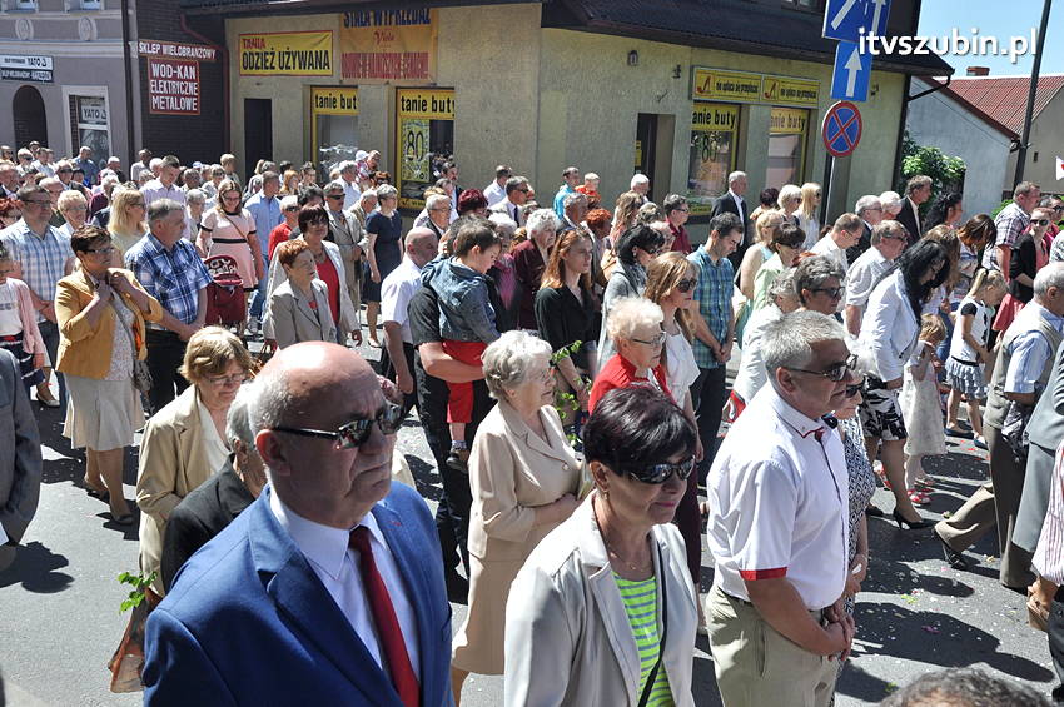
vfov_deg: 36.8
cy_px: 354
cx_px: 532
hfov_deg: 53.2
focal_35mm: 36
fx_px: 1063
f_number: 11
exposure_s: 1/500
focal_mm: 24
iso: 400
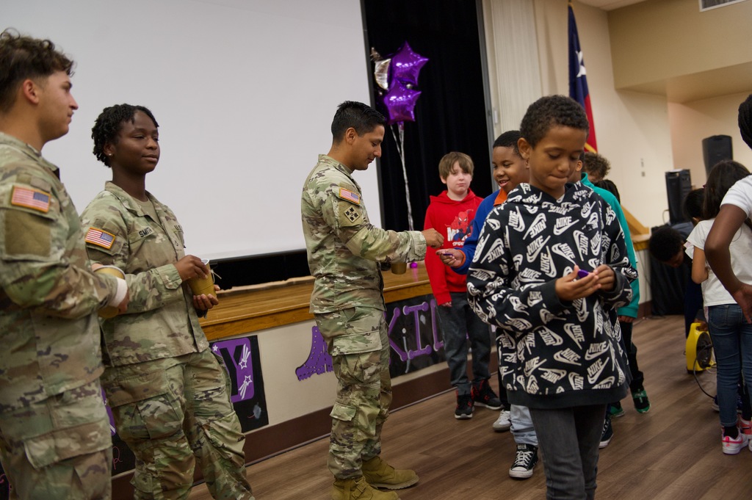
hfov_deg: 53.2
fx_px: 751
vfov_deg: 36.8
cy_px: 250
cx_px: 376
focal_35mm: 36
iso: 2000
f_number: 2.8
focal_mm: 36
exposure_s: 1/160
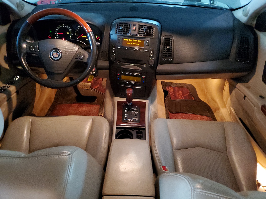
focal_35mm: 26
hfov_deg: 67.3
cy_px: 100
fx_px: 200
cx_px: 133
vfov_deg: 53.1
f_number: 1.5
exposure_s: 1/15
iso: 576
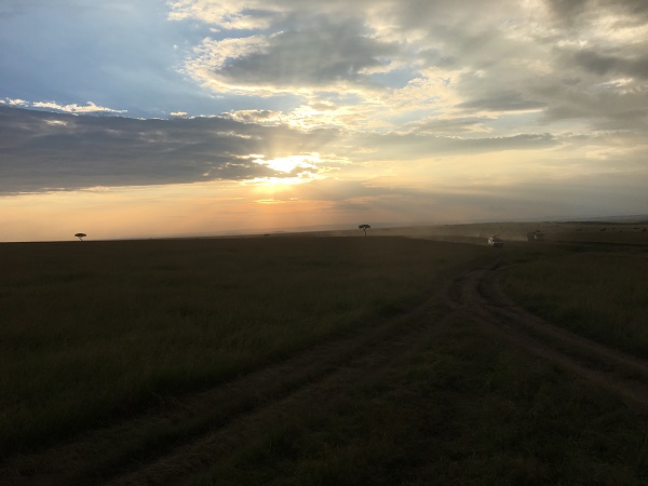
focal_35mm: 29
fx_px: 543
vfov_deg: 48.2
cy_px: 243
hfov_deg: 61.7
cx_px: 324
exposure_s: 1/1326
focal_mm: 4.15
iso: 25
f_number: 2.2
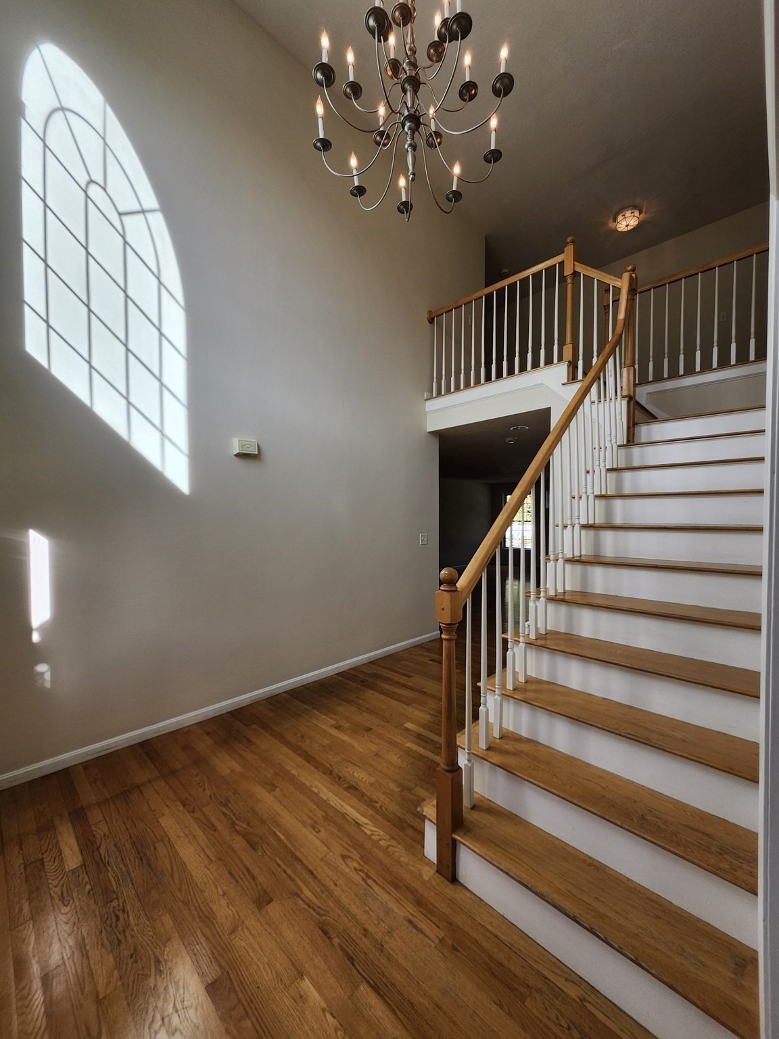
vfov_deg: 106.2
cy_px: 520
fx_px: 390
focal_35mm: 13
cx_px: 390
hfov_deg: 89.9
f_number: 2.2
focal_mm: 1.74
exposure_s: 1/208
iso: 40
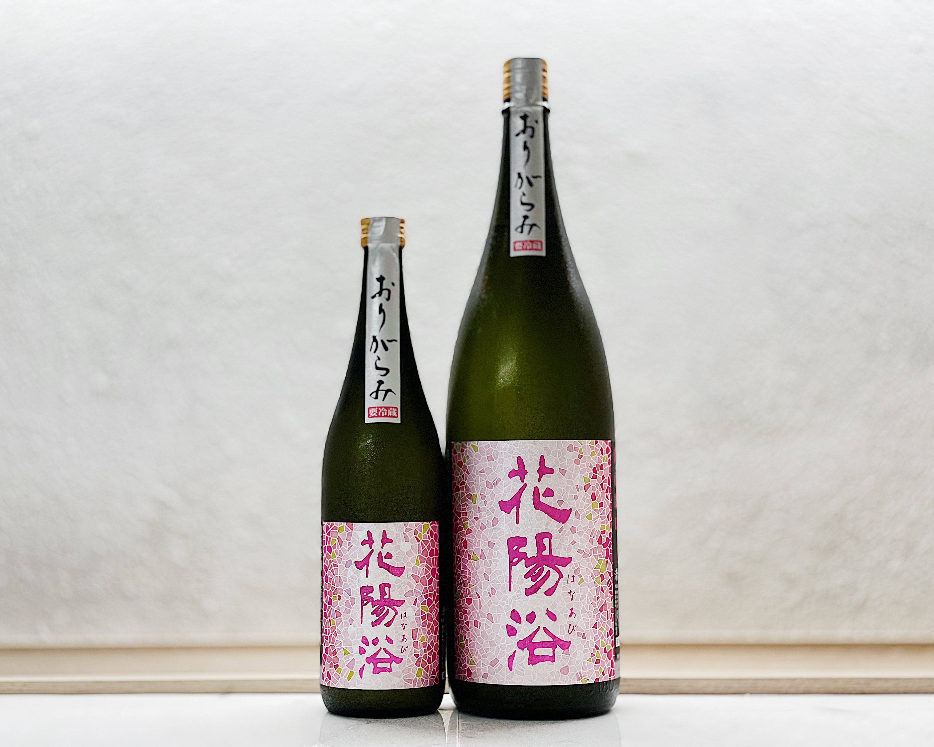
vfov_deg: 27.6
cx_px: 455
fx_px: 1520
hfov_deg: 34.1
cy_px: 378
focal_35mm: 55
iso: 64
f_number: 2
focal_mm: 6
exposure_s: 1/100
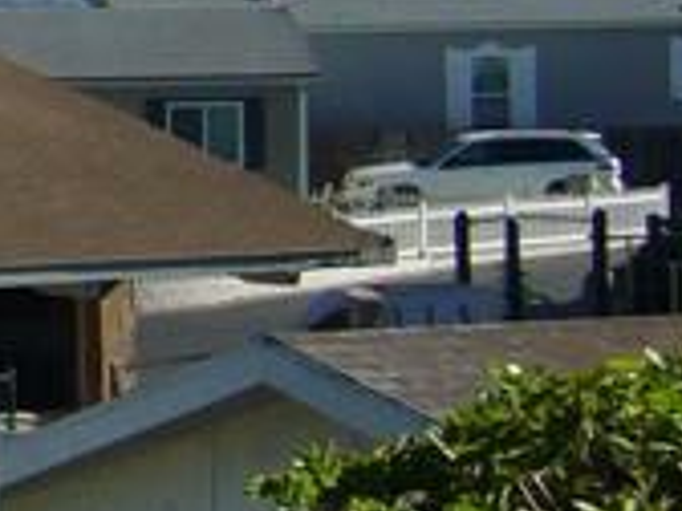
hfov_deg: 8.7
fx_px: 4196
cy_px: 12
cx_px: -731
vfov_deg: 7.0
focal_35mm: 213
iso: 100
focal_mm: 5.8
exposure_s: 1/640
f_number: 5.6
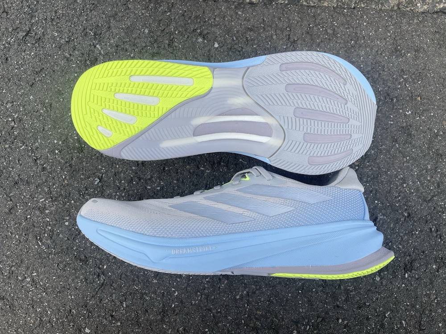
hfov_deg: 67.3
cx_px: 223
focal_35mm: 26
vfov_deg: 53.1
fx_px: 335
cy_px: 167
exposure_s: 1/540
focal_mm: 4.2
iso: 32
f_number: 1.6
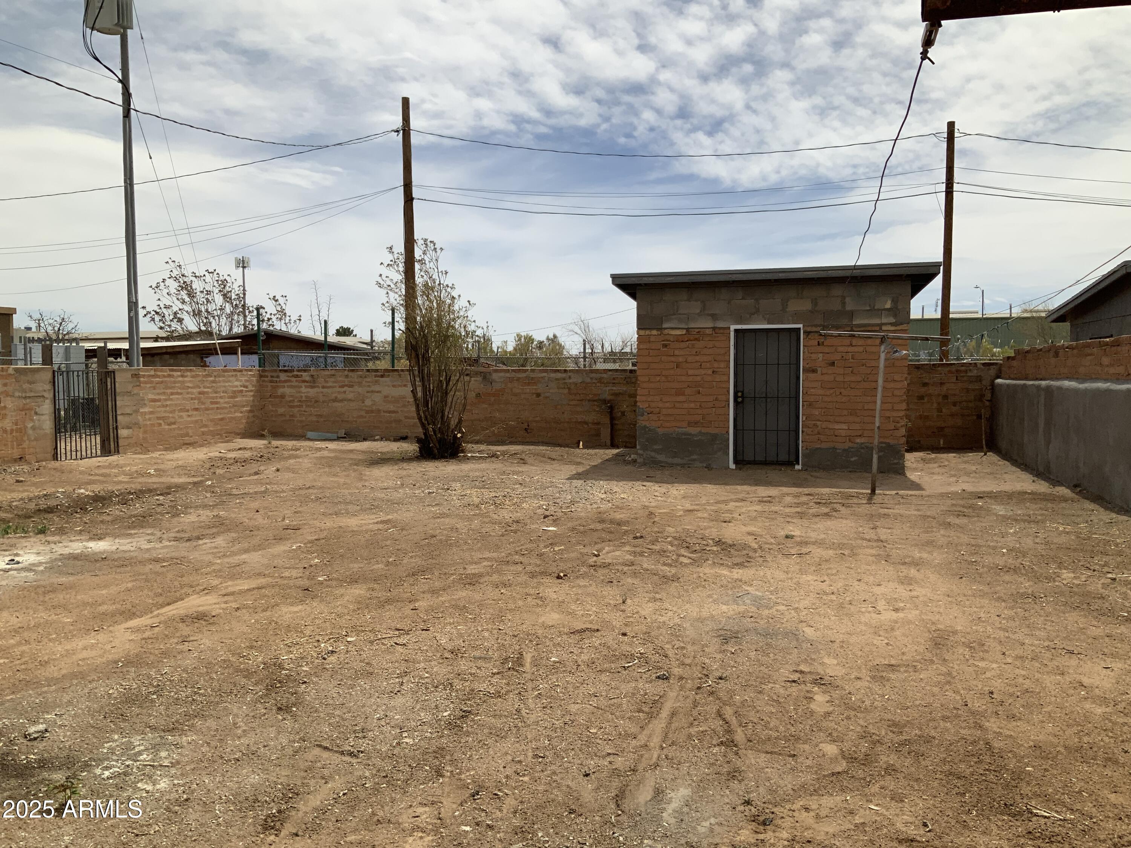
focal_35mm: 29
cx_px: 566
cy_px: 424
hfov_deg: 61.7
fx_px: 948
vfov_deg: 48.2
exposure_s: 1/3534
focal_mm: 3
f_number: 1.8
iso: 20
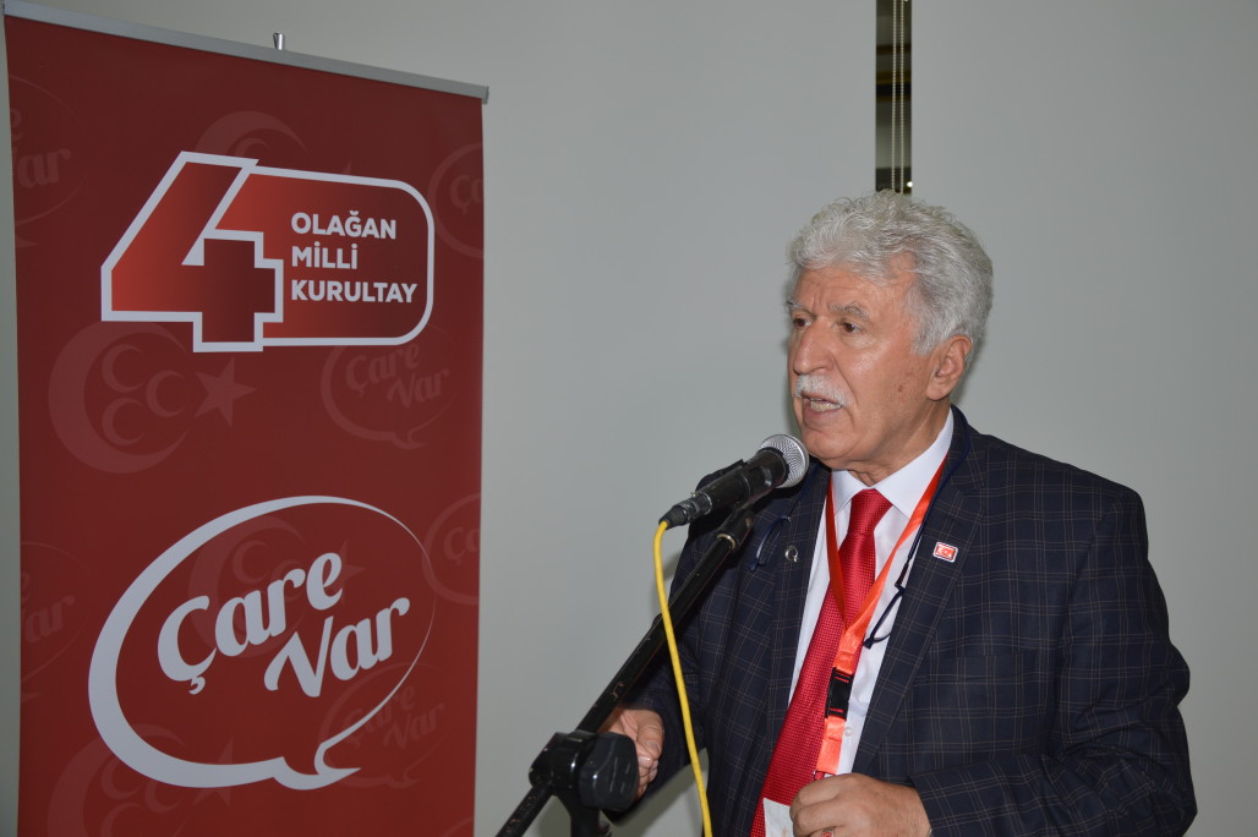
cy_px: 418
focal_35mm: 38
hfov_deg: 51.3
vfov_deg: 35.4
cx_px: 629
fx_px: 1310
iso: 100
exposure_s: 1/60
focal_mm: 25
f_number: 4
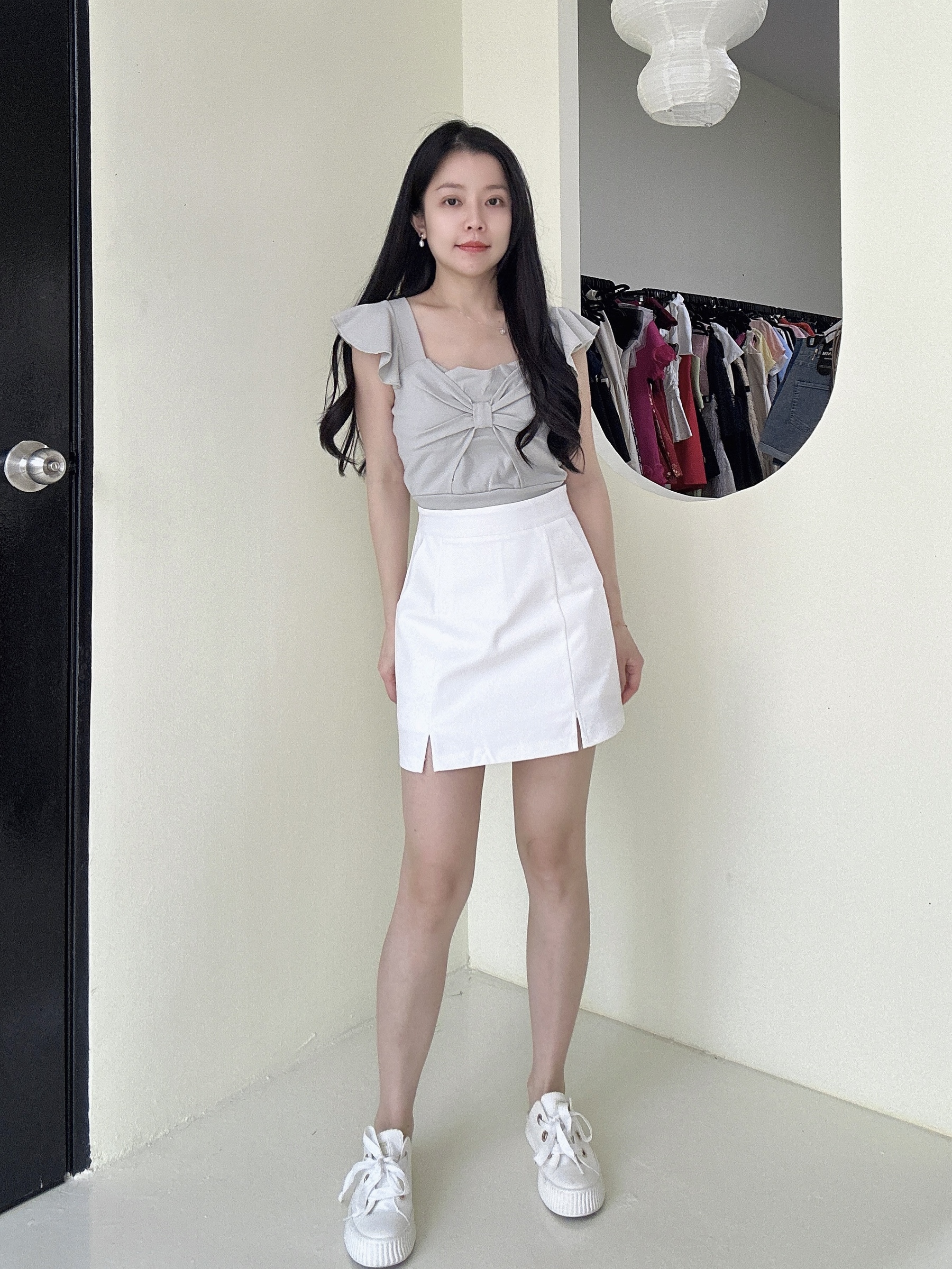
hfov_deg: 58.9
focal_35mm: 23
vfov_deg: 73.9
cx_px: 476
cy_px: 634
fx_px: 843
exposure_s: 1/60
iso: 100
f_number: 1.9
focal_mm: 2.69
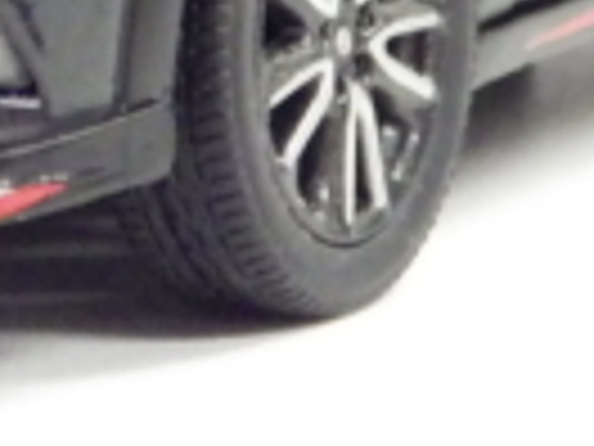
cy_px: -324
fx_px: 8597
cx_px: -58
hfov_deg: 4.0
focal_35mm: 501
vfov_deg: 3.0
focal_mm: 18.4
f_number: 4.6
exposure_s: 1/30
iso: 1250
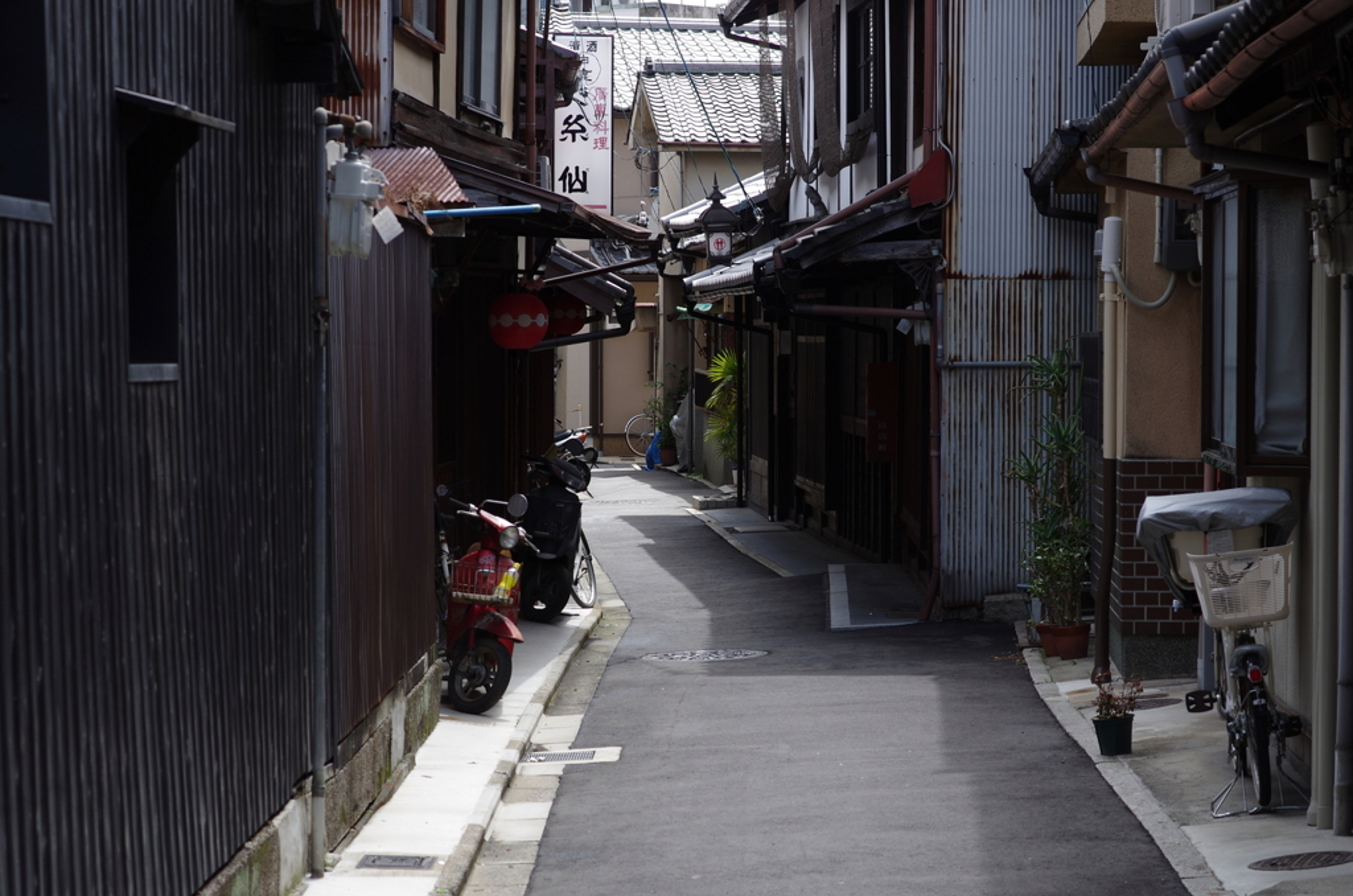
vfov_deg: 13.0
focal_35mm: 105
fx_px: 3938
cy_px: 448
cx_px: 676
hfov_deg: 19.5
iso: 100
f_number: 5.6
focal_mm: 70
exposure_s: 1/200
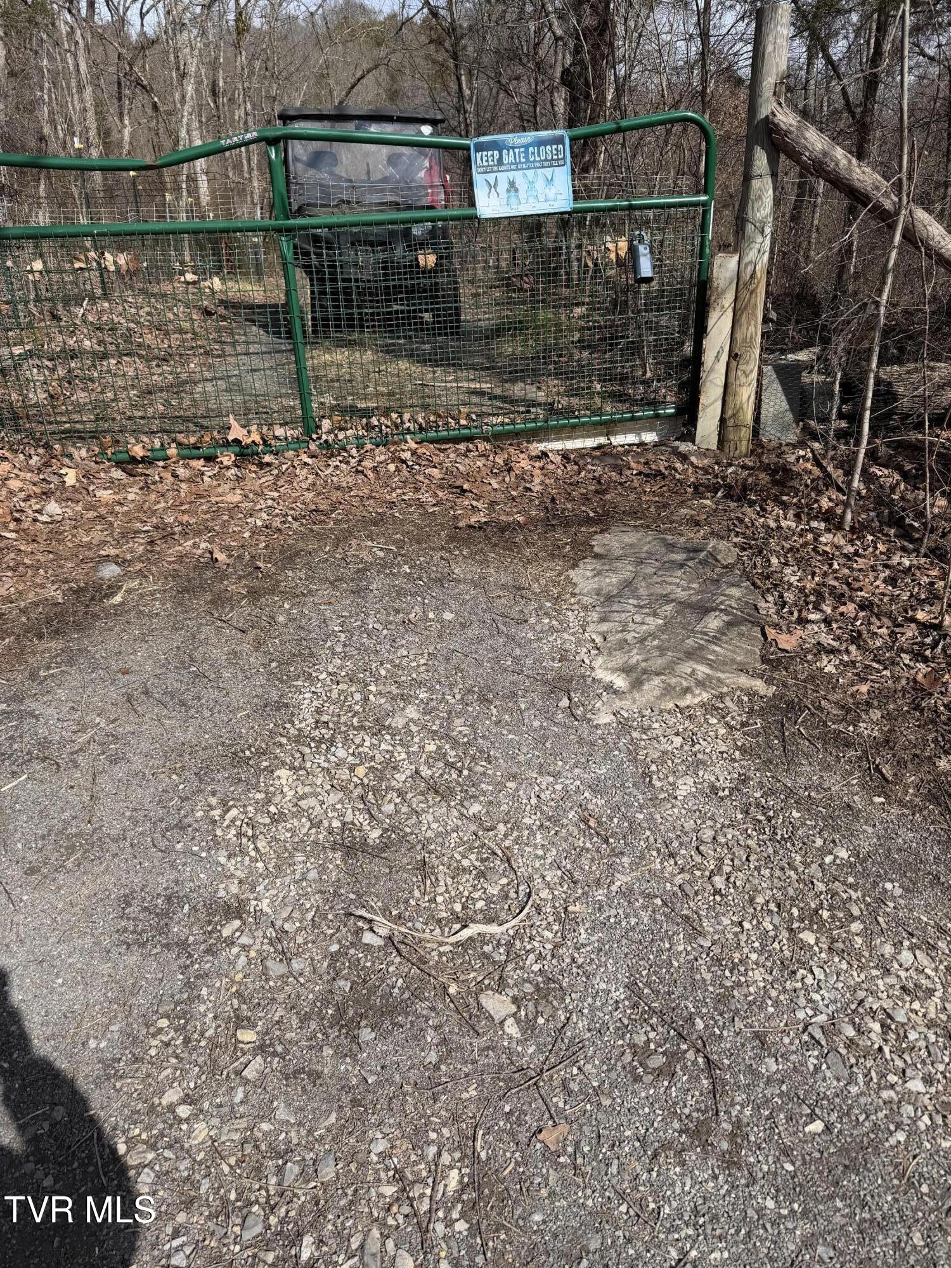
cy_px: 634
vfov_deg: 71.6
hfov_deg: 56.8
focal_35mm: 24
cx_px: 476
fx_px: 879
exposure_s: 1/3584
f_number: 1.78
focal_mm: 6.76
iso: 80
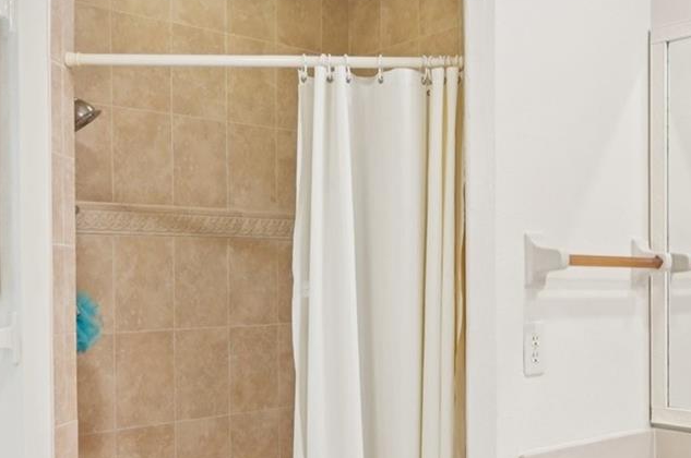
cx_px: 409
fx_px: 848
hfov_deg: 44.1
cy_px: 284
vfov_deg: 30.1
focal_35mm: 44
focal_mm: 17.5
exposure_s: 1/30
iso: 400
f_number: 8
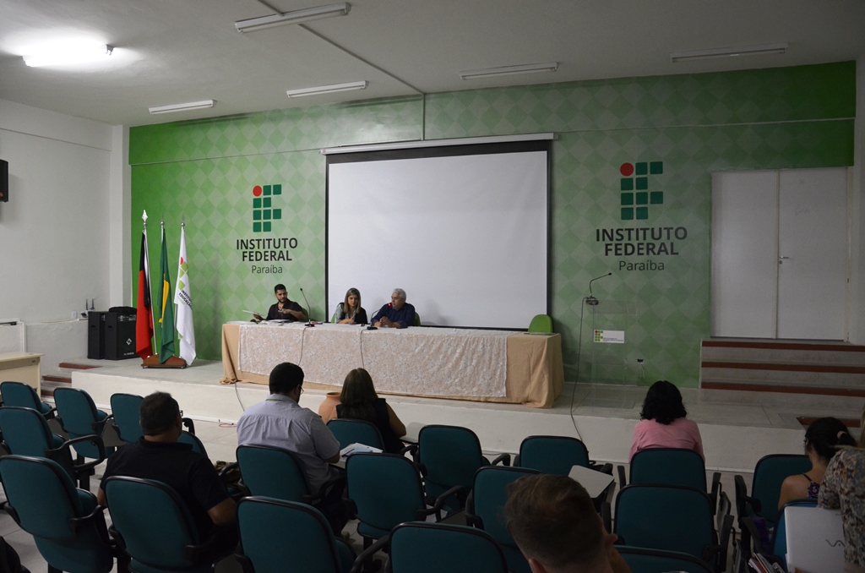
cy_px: 286
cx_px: 432
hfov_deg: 67.5
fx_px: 647
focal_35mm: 27
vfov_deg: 47.7
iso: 1000
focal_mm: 18
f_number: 3.5
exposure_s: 1/30
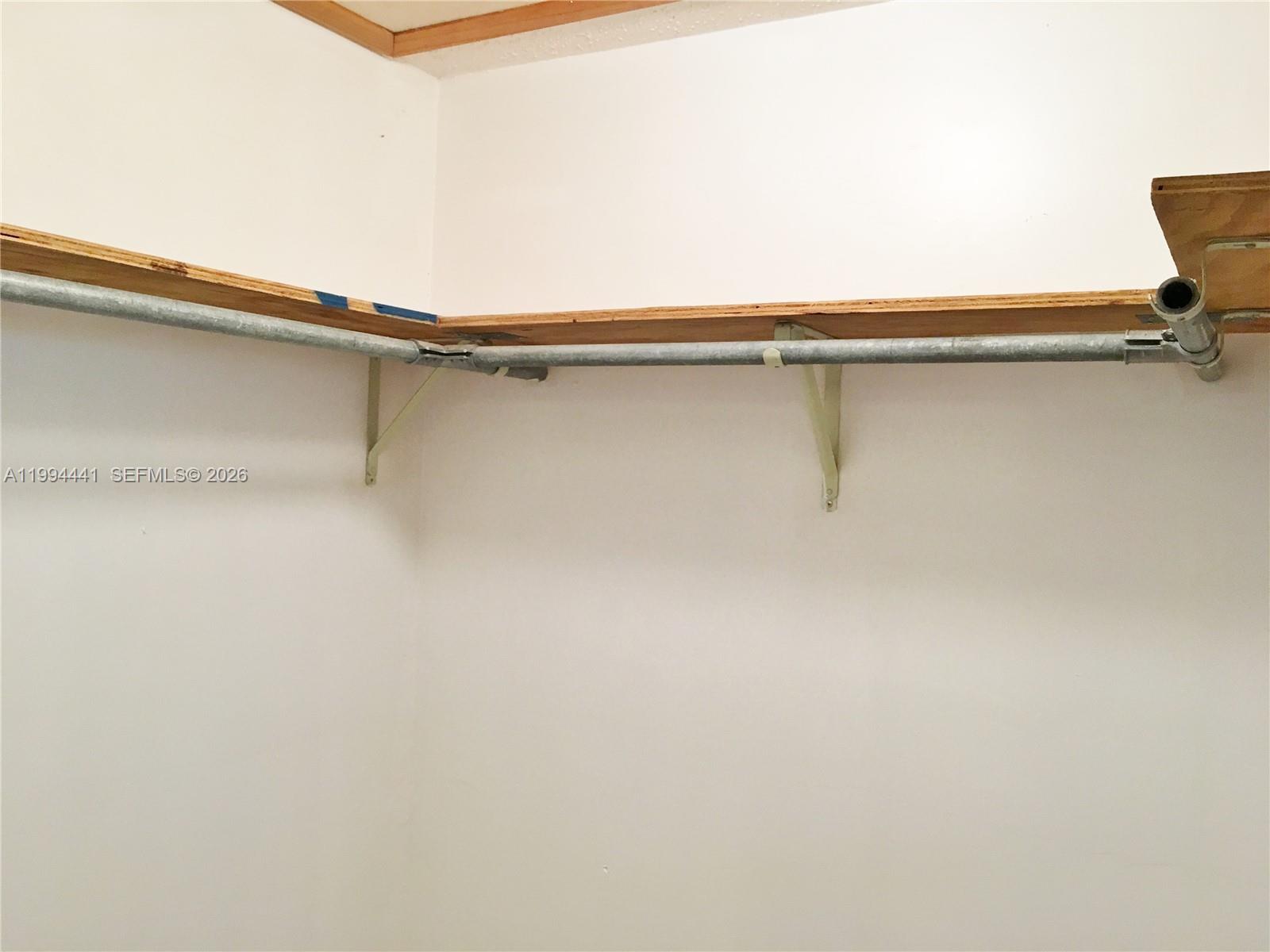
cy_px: 476
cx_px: 635
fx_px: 1064
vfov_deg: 48.2
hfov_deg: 61.7
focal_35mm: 29
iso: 80
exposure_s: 1/30
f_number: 2.2
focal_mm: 4.15
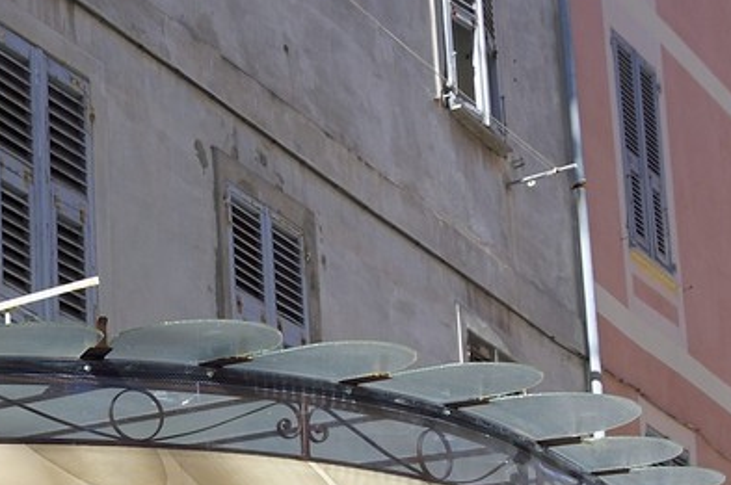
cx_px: -709
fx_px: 2312
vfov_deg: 11.2
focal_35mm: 114
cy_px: 840
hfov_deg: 14.9
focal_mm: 28
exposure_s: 1/320
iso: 200
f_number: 7.1
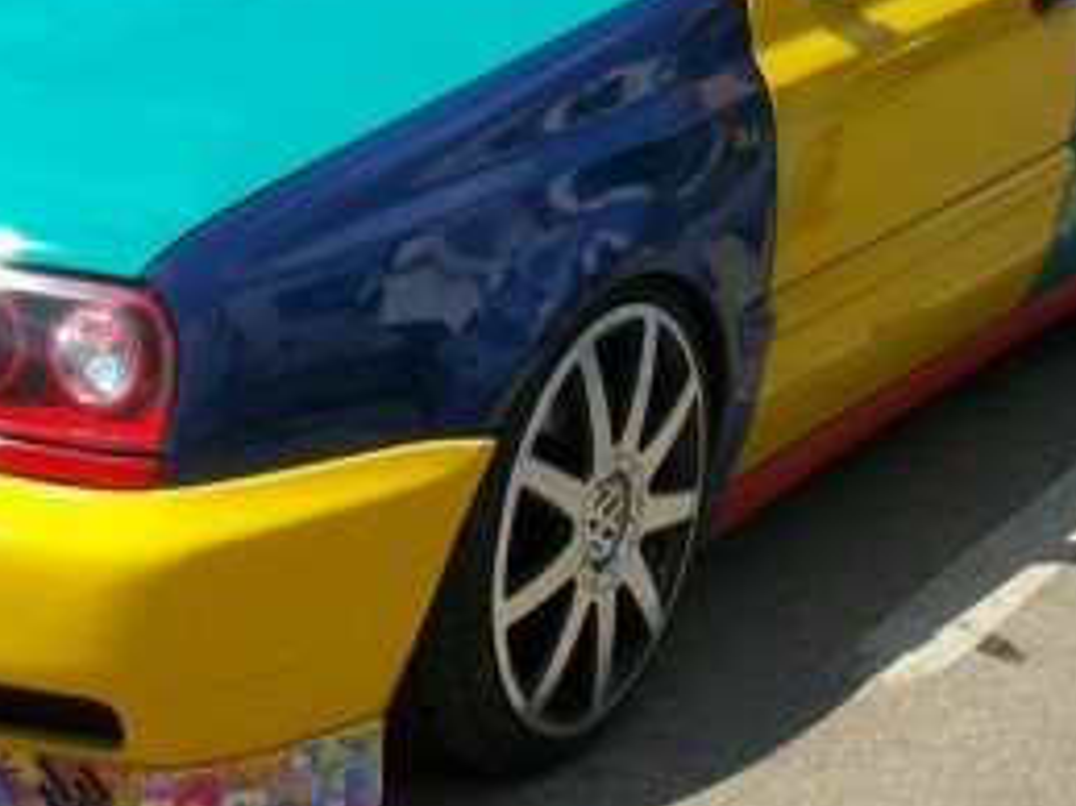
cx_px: 312
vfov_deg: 14.0
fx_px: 3262
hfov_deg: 18.6
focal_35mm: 105
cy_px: 125
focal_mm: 5.7
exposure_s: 1/417
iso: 80
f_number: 5.5
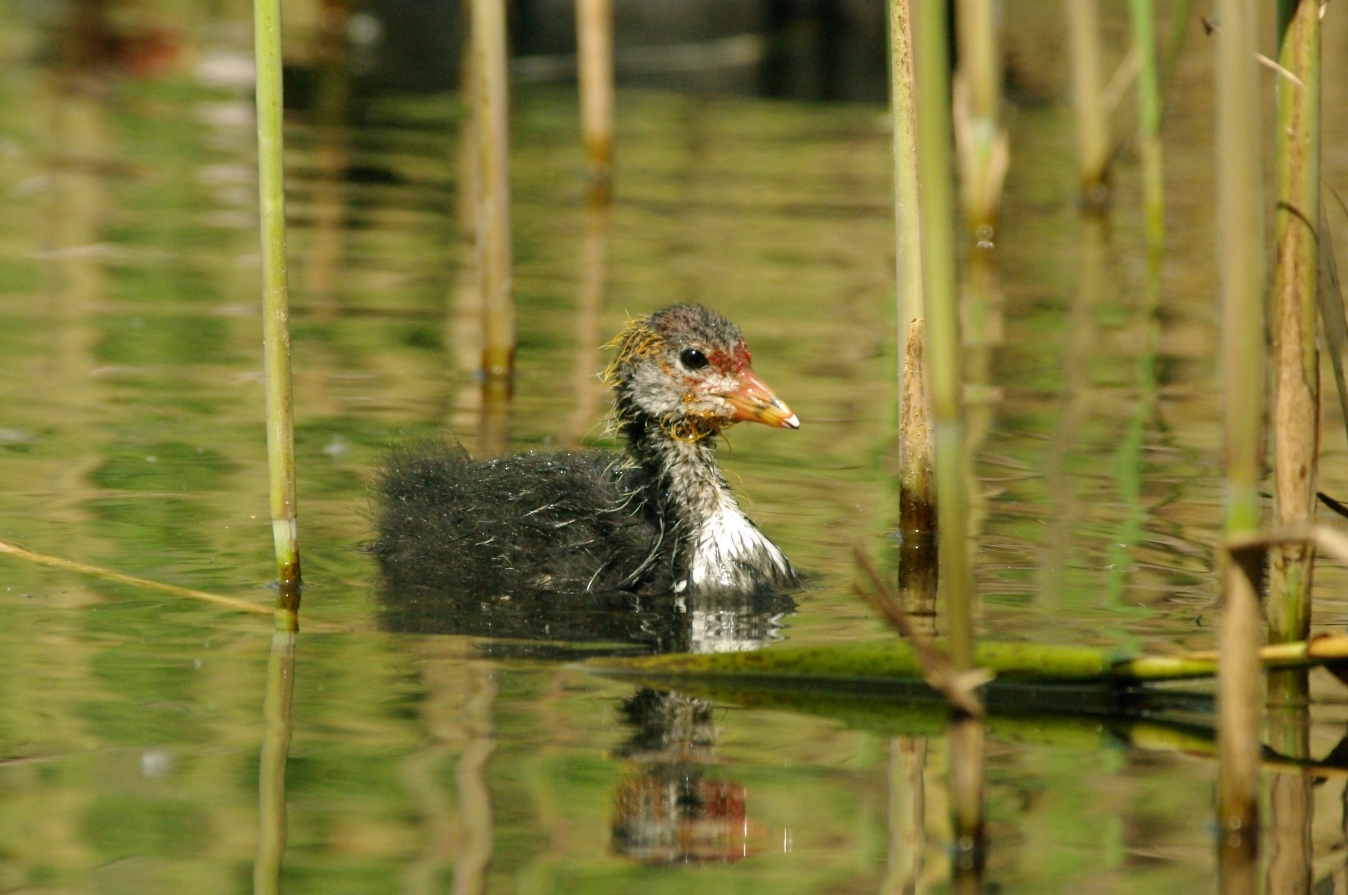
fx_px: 16829
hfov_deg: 4.6
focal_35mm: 450
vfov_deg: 3.0
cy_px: 448
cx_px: 674
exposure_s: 1/2000
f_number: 8
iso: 1600
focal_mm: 300
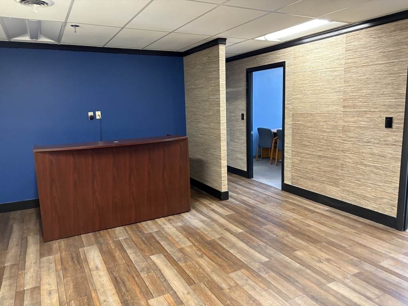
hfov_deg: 67.3
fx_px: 306
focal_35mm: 26
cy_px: 153
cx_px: 204
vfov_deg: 53.1
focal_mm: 5.96
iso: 500
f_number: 1.6
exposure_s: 1/50
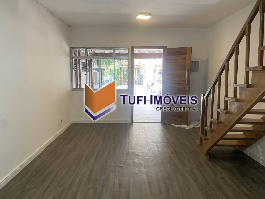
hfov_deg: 67.3
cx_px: 132
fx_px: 199
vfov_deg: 53.1
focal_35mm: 26
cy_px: 100
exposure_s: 1/86
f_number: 1.8
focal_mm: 4.25
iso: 100
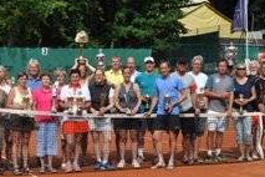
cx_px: 103
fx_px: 604
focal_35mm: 82
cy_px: 82
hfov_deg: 24.7
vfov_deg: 16.7
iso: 400
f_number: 7.1
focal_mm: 26
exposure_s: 1/1600
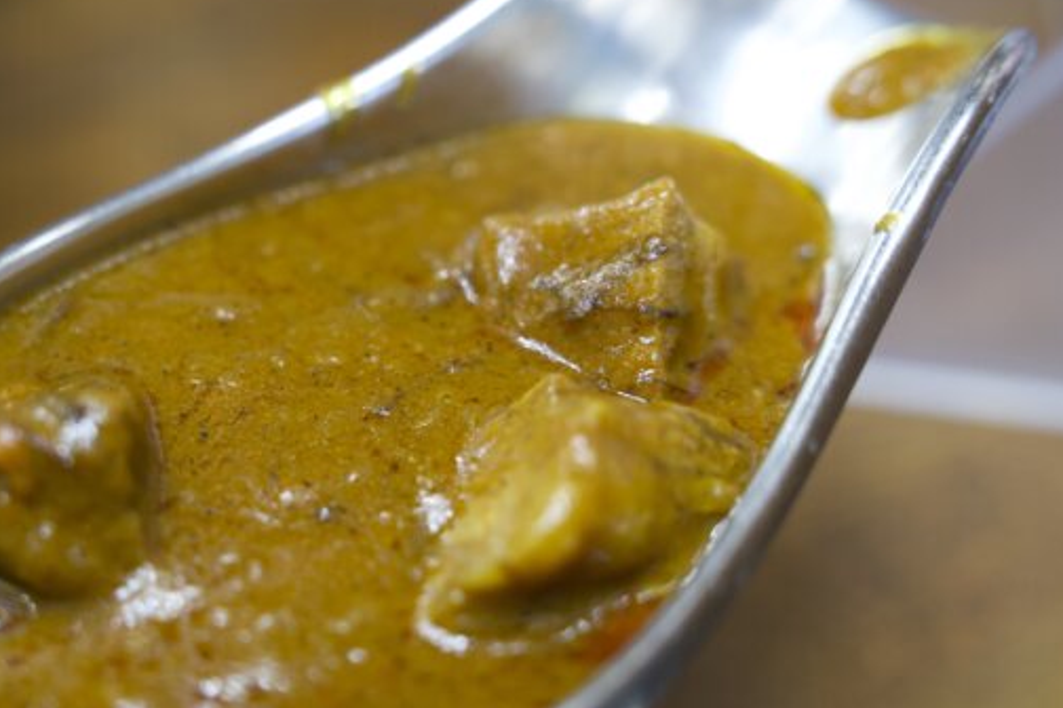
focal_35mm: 58
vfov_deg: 23.4
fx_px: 1712
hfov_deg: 34.2
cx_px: 365
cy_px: 408
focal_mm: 38
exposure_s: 1/40
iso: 800
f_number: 3.2
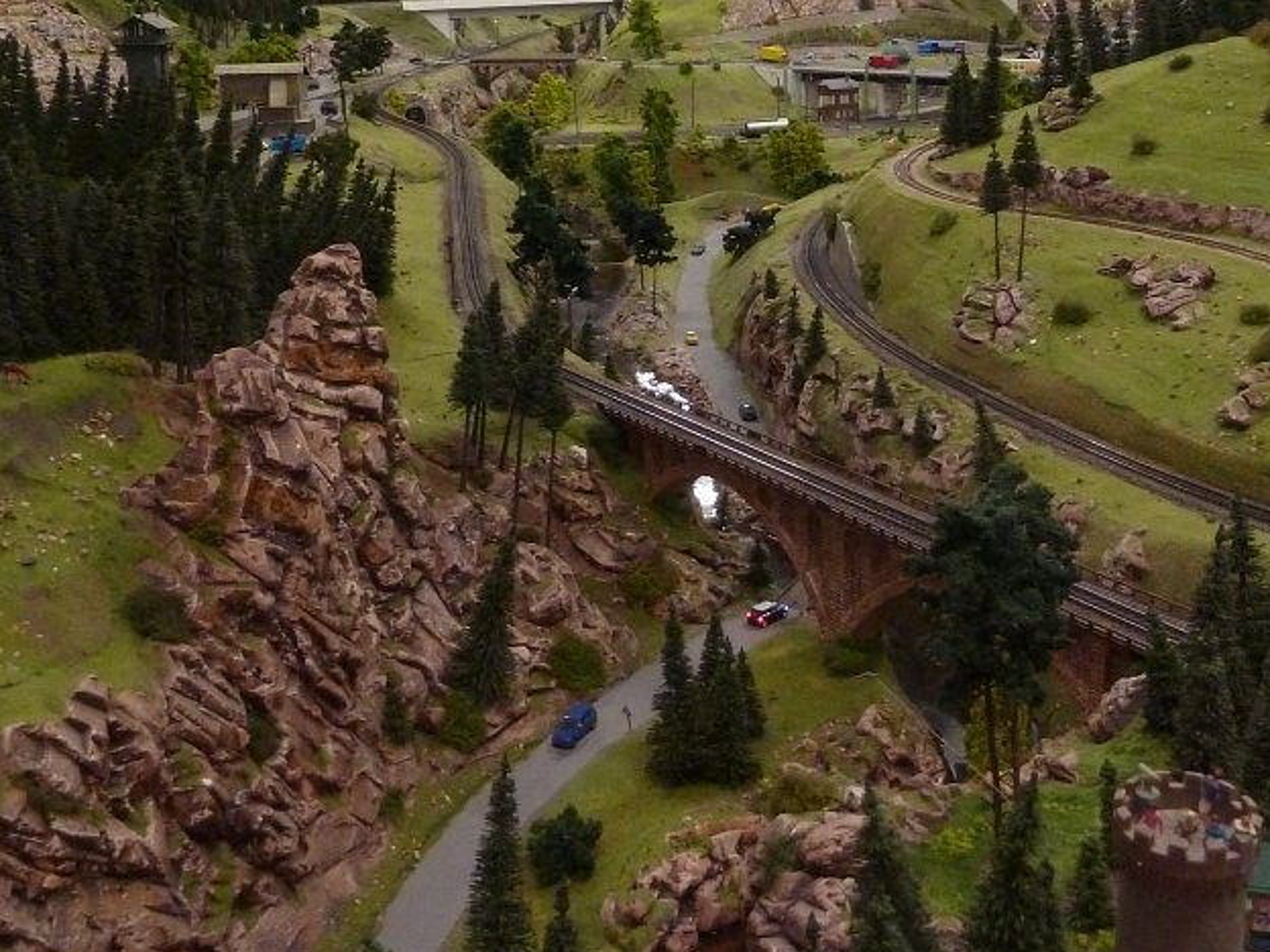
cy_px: 325
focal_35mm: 41
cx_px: 635
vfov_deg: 34.8
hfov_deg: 45.8
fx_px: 1504
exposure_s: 1/25
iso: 400
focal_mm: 4.1
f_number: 3.3
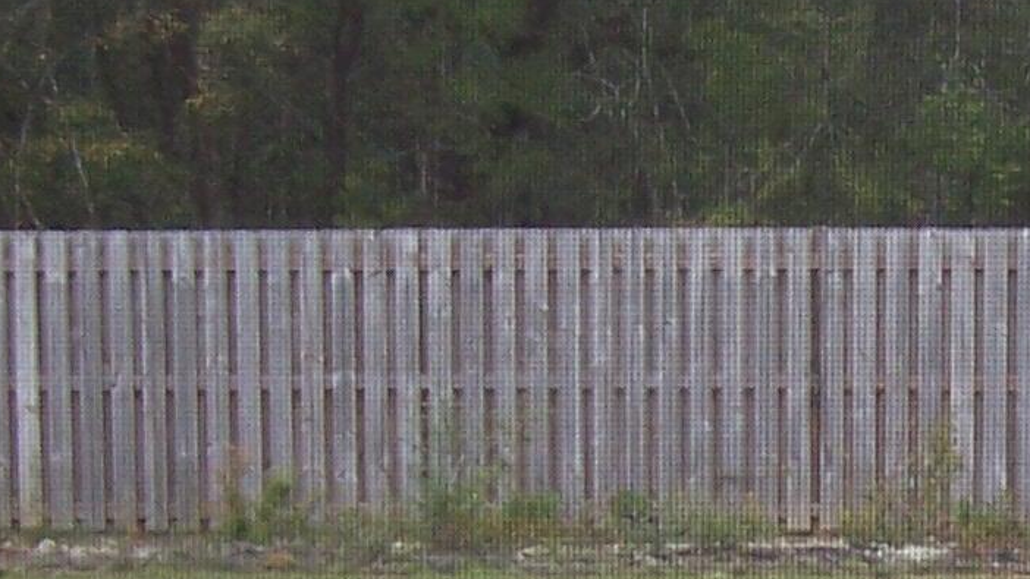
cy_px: 736
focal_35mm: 135
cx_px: 1276
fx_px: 3687
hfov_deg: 15.3
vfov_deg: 8.9
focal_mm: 5.6
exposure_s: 1/350
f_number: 2.7
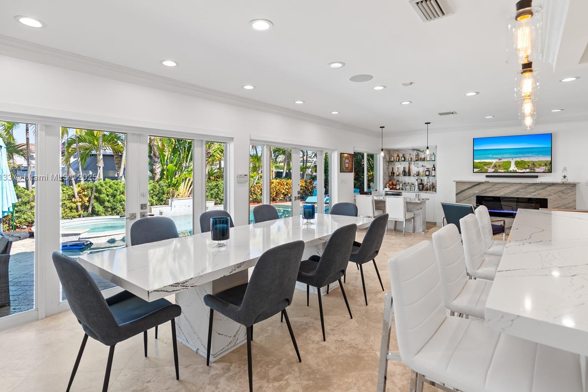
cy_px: 178
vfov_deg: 67.2
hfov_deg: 90.0
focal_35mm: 18
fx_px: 294
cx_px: 296
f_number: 4.5
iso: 320
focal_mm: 16
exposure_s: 1/15
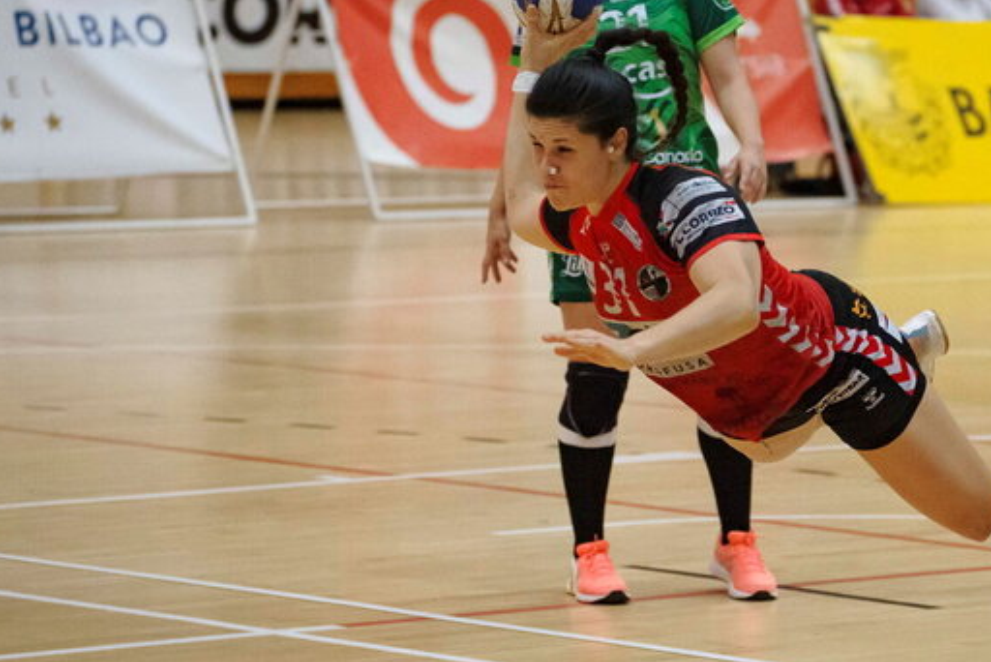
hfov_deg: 8.6
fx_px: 6555
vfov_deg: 5.8
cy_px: 312
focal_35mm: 238
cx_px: 693
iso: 20000
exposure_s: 1/1000
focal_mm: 168
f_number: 5.6
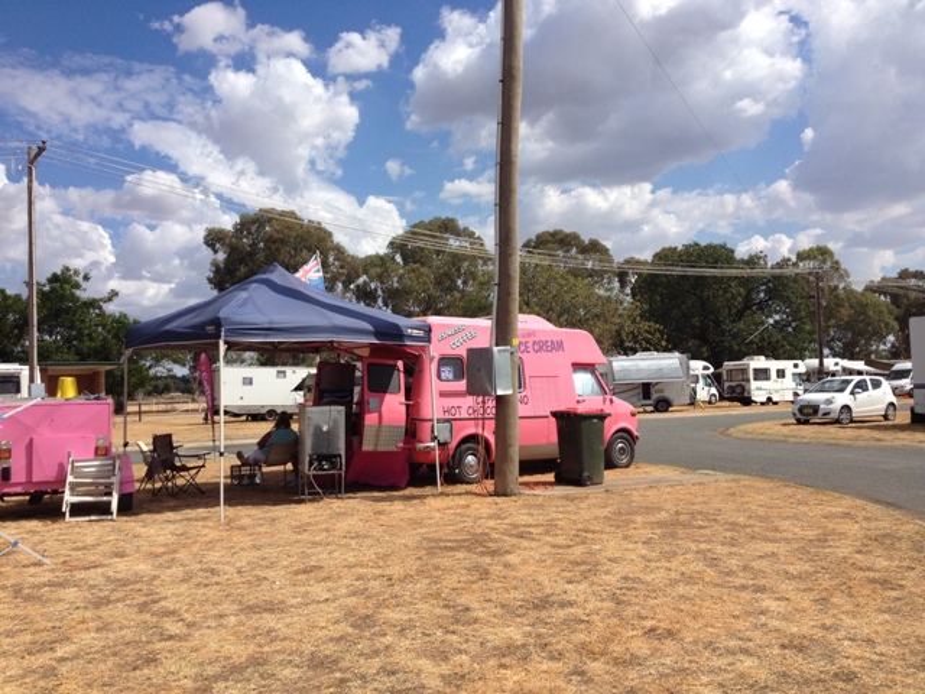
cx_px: 462
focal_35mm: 35
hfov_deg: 52.6
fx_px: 935
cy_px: 347
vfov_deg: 40.7
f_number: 2.4
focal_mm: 4.28
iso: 50
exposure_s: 1/2762
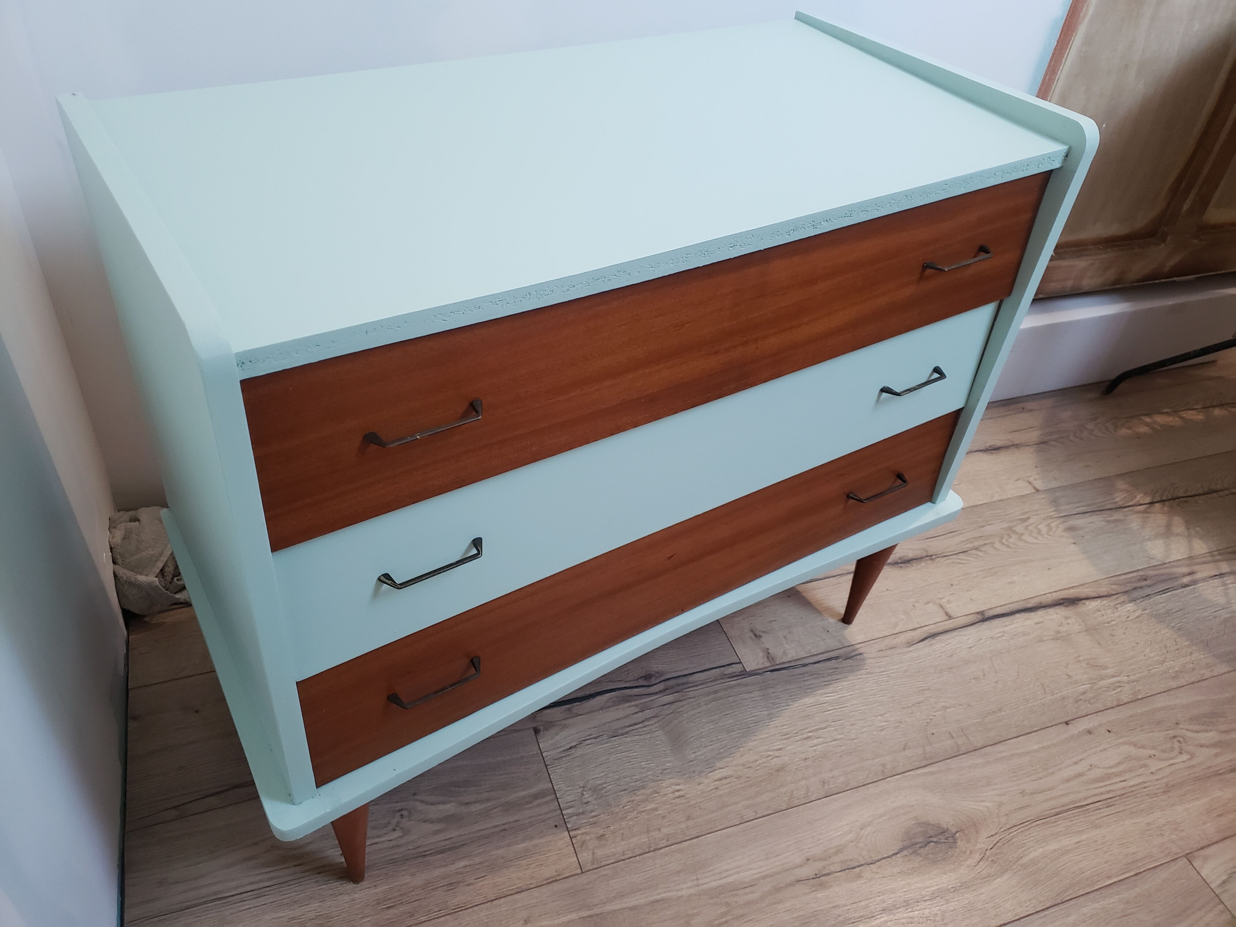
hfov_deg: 67.3
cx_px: 618
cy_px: 464
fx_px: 928
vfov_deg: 53.1
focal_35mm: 26
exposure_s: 1/20
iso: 250
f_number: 1.5
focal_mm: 4.3
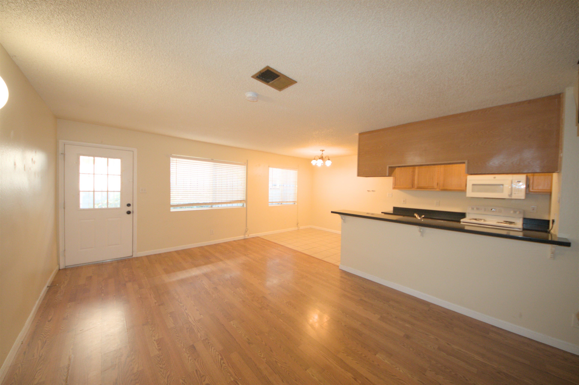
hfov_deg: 112.6
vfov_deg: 89.9
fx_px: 193
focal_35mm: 12
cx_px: 290
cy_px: 192
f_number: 4.5
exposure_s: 1/100
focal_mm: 8
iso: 400
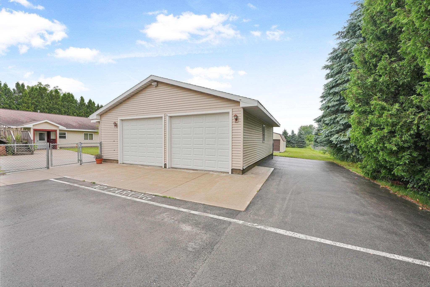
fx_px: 167
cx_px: 215
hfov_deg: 104.2
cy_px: 144
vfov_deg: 81.3
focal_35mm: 14
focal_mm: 14
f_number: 6.3
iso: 800
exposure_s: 1/800
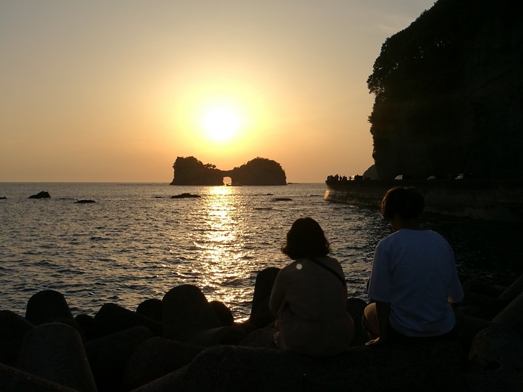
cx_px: 262
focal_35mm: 39
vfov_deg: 36.8
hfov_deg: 47.9
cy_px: 196
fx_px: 589
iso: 50
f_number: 2.2
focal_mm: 4.5
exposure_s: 1/2667
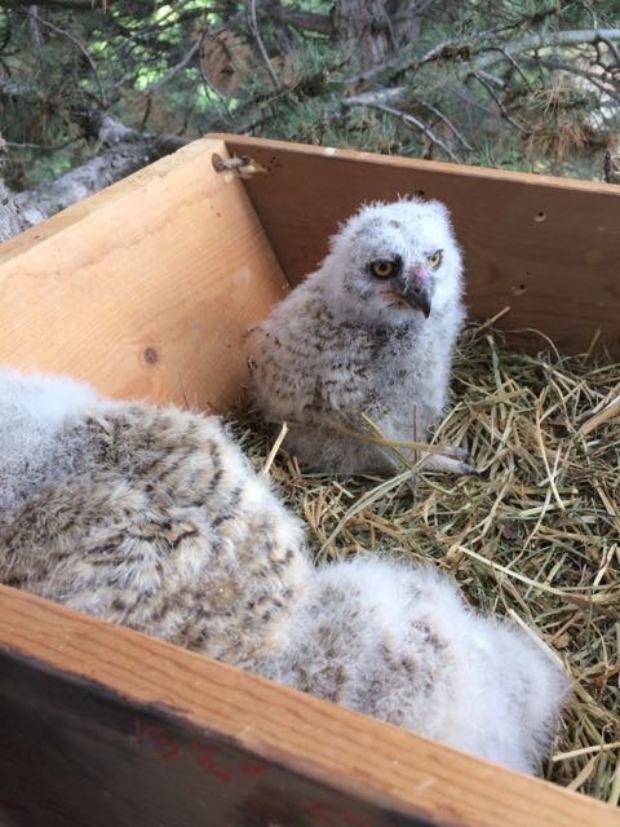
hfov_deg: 48.2
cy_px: 414
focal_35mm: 29
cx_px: 310
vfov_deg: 61.7
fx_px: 693
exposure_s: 1/120
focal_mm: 4.15
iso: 50
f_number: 2.2
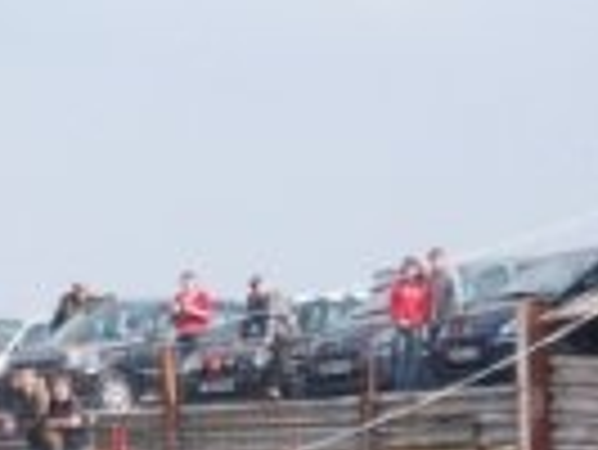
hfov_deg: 5.2
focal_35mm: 380
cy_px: 810
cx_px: 175
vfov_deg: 3.9
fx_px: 6576
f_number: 5.3
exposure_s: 1/1000
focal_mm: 55
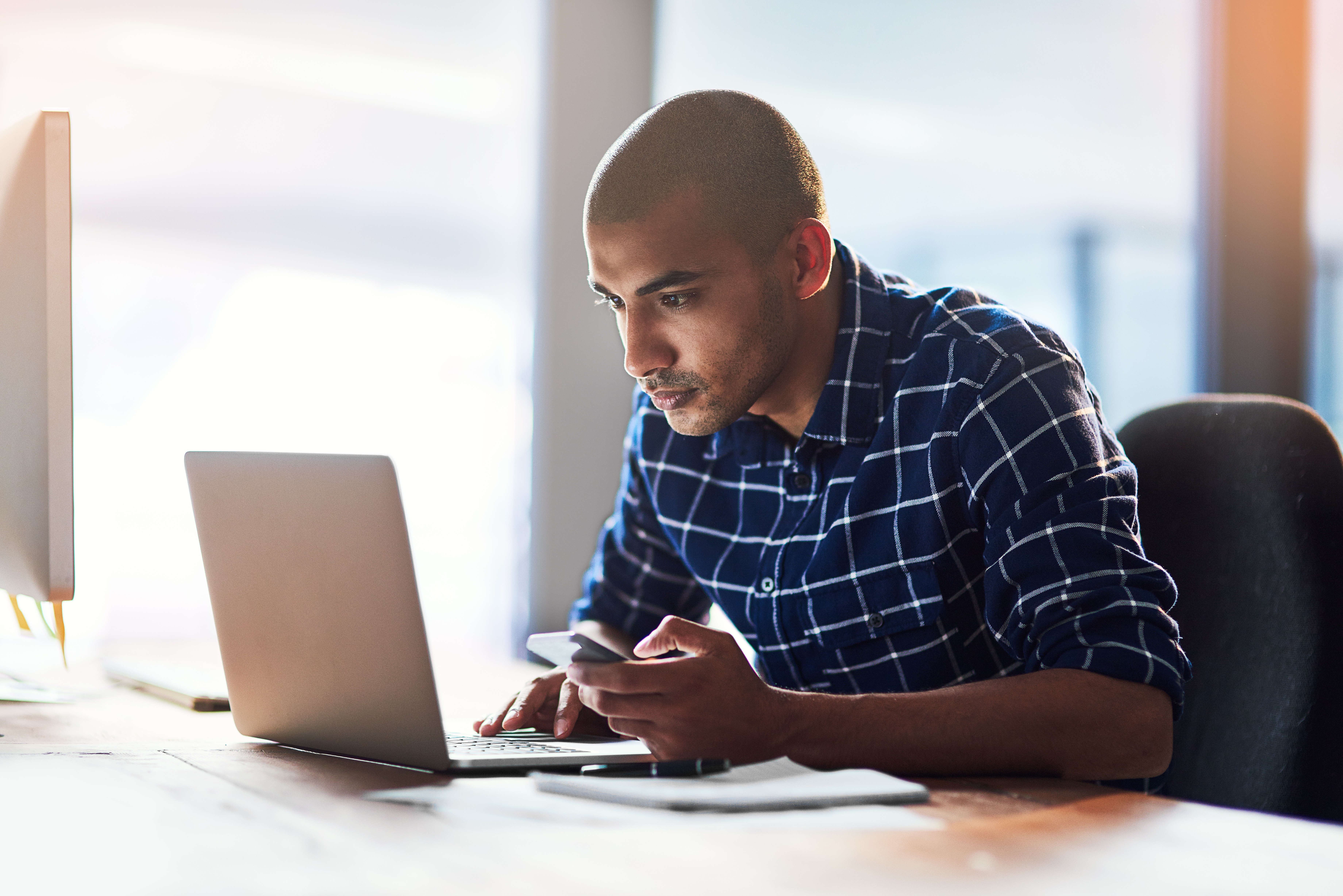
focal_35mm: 85
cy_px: 448
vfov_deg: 16.1
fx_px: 3172
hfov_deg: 23.9
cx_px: 672
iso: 400
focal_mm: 85
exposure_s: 1/200
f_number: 1.8
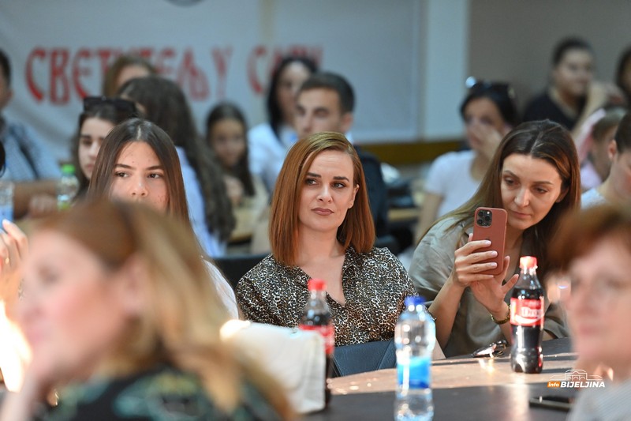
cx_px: 316
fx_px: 3154
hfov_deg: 11.4
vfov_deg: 7.6
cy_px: 210
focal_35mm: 180
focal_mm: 180
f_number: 2.8
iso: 4000
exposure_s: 1/640
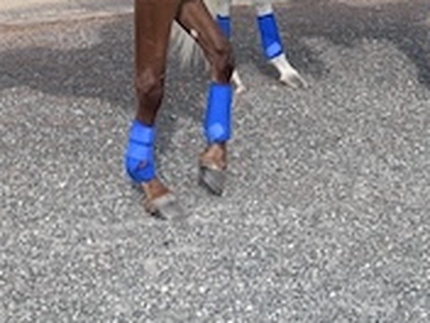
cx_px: 68
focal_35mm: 96
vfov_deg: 14.5
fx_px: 1193
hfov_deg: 20.2
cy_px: -144
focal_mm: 5.1
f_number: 1.6
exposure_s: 1/1923
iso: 50
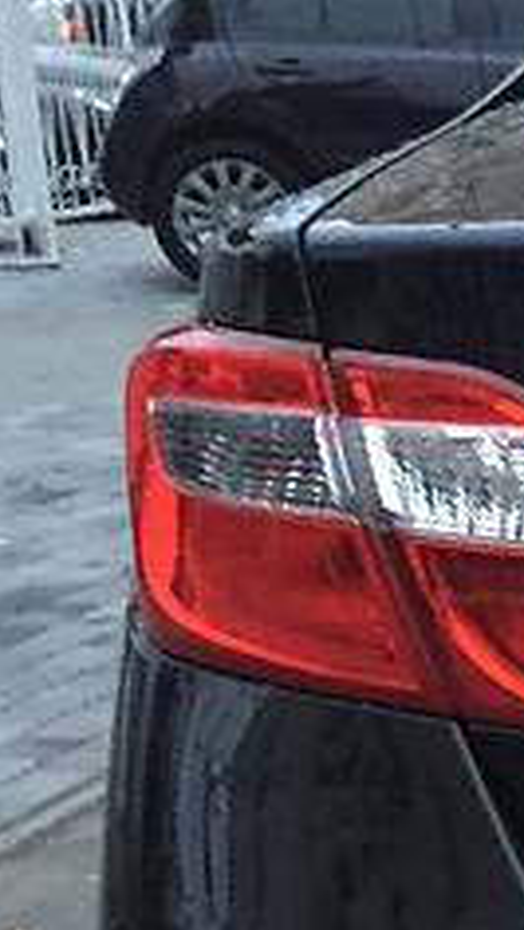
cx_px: 1497
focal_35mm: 107
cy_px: 701
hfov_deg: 9.3
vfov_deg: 19.8
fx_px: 2639
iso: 250
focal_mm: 4.2
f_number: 2.2
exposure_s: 1/17
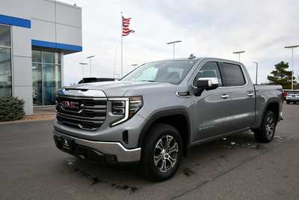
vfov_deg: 43.6
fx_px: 249
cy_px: 100
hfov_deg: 61.9
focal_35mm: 30
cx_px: 150
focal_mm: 20
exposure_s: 1/250
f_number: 5.6
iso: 250
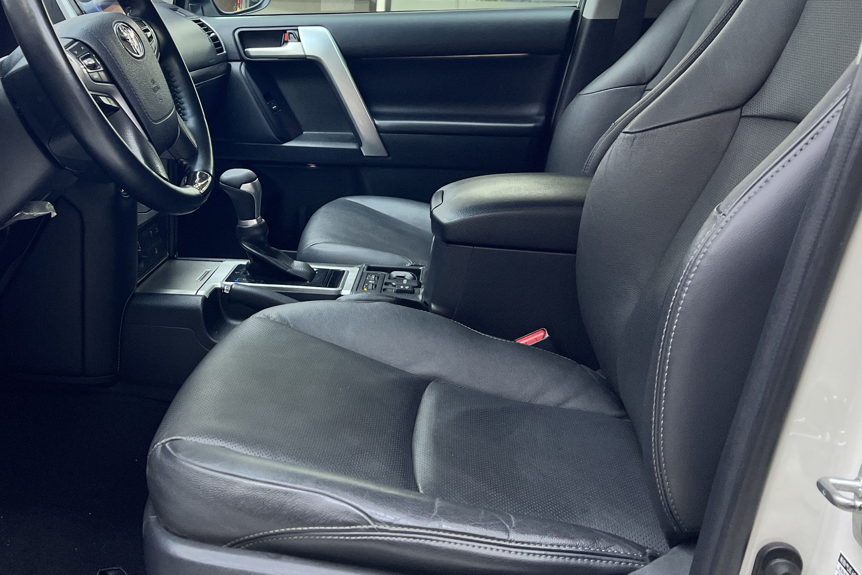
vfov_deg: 33.1
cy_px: 187
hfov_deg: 47.2
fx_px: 958
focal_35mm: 40
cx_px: 246
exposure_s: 1/100
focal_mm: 5.7
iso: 100
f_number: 1.5
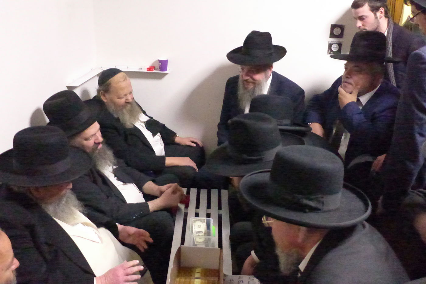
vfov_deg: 36.0
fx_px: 438
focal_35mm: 37
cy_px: 142
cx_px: 213
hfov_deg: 51.9
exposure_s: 1/30
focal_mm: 7.3
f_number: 1.7
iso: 6400
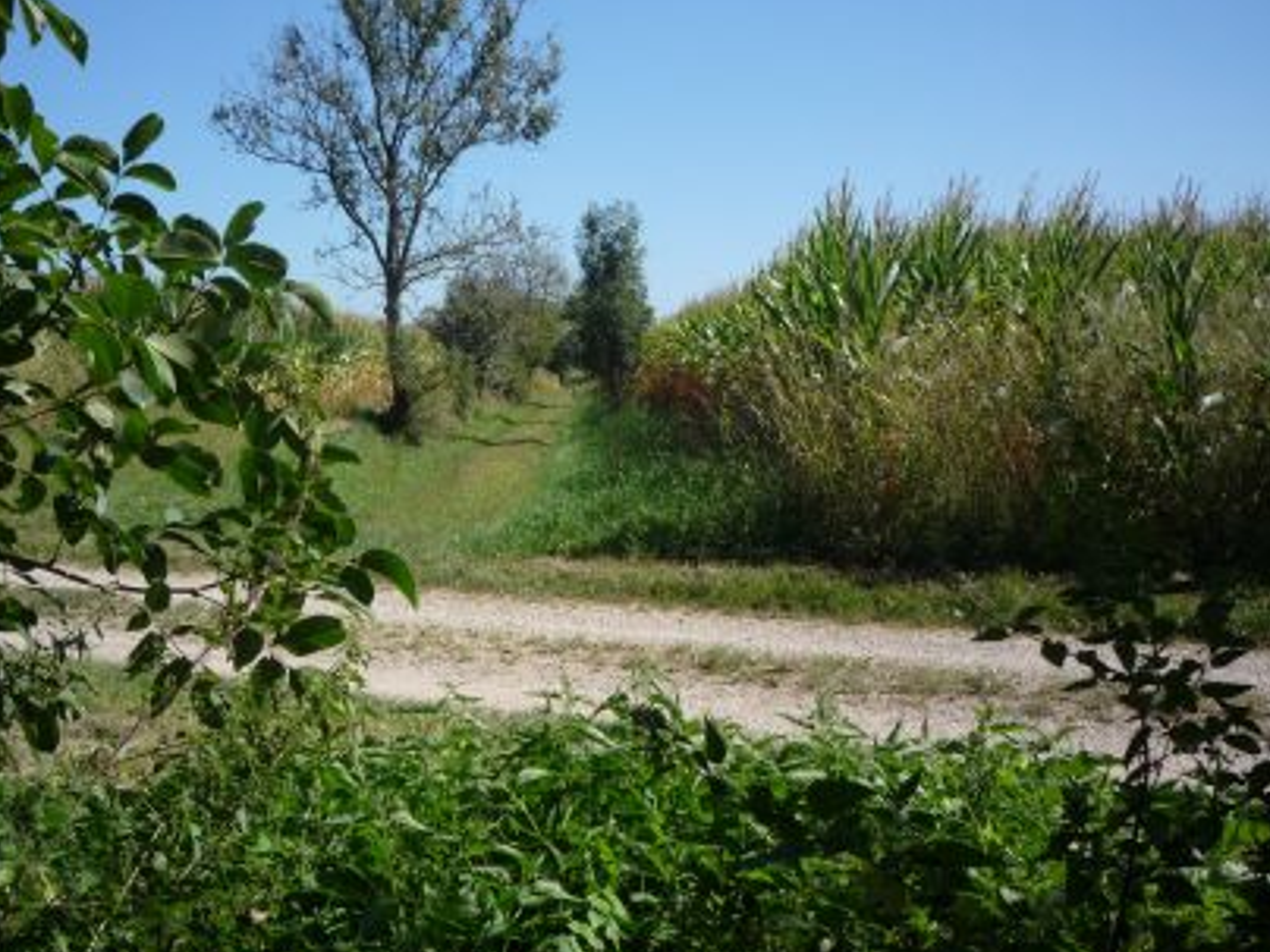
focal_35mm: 38
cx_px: 522
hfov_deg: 48.7
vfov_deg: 37.7
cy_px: 506
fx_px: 1394
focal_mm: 5.2
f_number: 5
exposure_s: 1/400
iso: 100
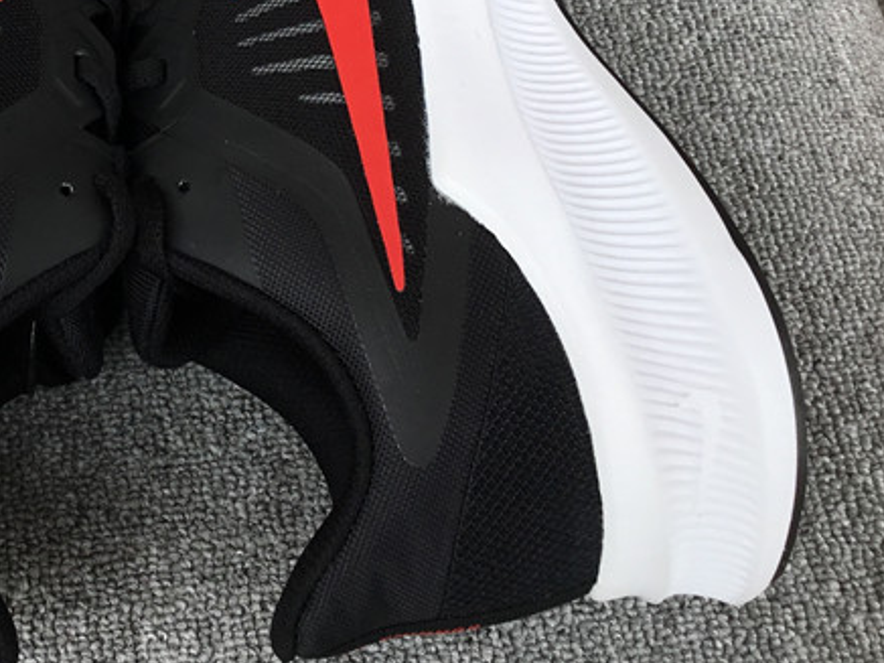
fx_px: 1634
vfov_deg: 22.4
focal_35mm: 64
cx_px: 116
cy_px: 78
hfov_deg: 29.2
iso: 25
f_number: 2.4
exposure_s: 1/288
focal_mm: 3.3
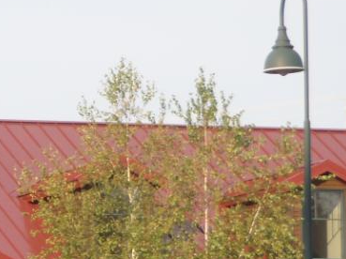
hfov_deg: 5.1
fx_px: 3884
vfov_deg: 3.8
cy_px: 256
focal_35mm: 389
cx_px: -7
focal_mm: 25
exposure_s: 1/160
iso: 100
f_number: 5.9
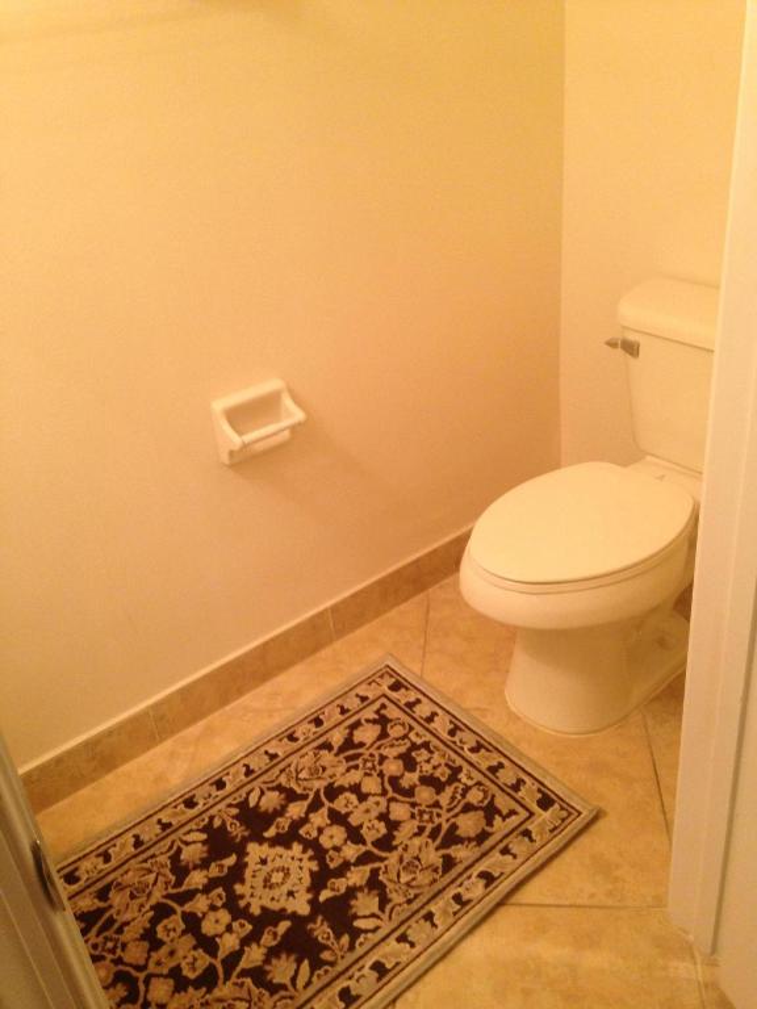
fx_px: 962
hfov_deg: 42.9
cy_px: 504
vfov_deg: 55.4
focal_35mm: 33
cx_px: 378
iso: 160
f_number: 2.4
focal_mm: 4.12
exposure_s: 1/20
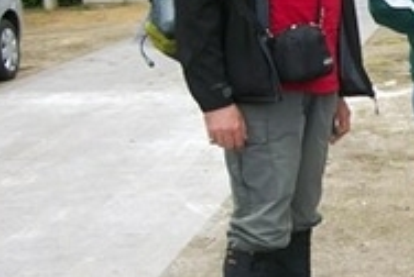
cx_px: 467
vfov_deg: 13.0
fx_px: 1221
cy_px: 136
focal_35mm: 106
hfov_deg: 18.4
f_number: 2.9
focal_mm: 5.7
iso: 80
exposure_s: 1/125
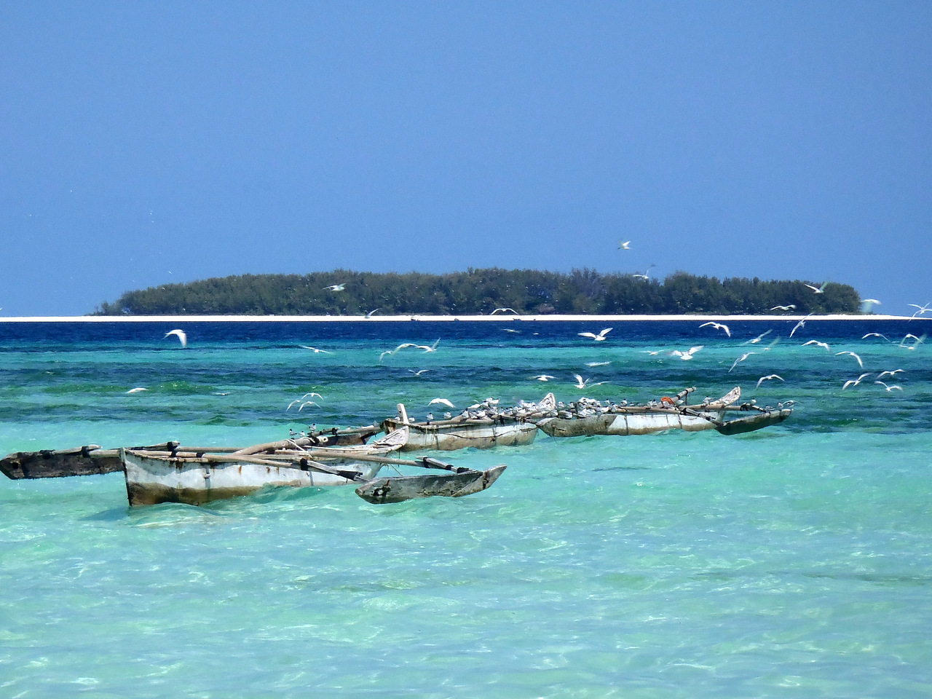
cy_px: 350
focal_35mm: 140
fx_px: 3769
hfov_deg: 14.1
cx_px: 466
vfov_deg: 10.6
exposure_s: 1/125
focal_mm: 25
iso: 160
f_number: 18
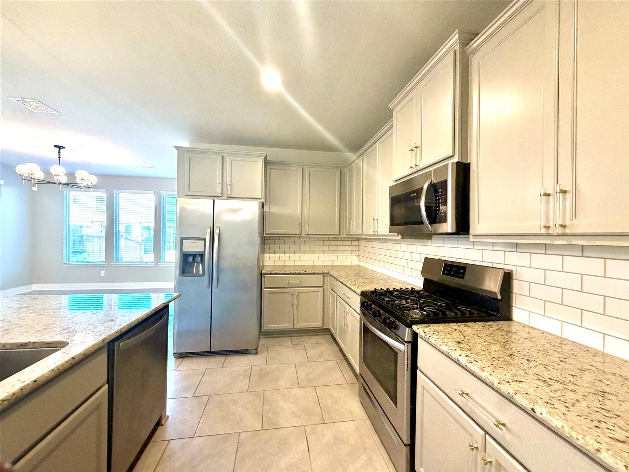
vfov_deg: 85.7
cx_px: 314
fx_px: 254
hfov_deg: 102.1
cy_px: 236
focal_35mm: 14
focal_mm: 2.22
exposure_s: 1/60
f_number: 2.2
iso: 250
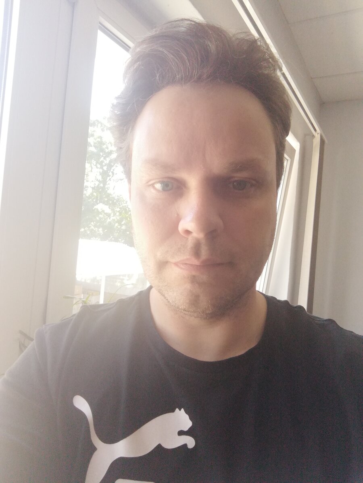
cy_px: 242
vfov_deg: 65.3
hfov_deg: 51.4
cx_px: 182
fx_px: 378
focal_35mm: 27
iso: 100
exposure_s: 1/50
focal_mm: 2.82
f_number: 2
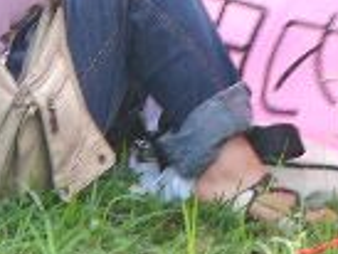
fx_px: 8131
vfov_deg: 1.8
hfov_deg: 2.4
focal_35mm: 832
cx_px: 168
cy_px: -244
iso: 50
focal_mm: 29.6
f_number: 2.8
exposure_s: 1/60
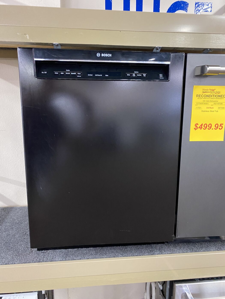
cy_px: 150
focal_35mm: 26
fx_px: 225
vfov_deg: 67.3
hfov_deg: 53.1
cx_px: 112
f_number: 1.8
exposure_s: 1/30
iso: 500
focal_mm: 4.25
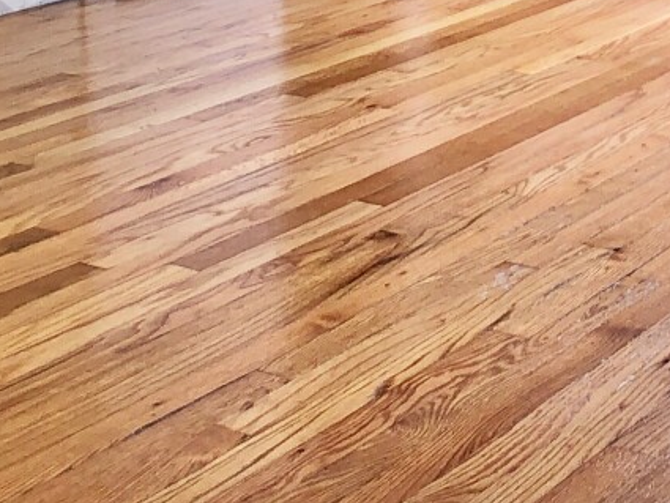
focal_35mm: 135
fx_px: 2614
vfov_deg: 10.6
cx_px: 549
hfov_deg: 14.5
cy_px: -273
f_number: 1.8
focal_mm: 3.99
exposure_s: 1/40
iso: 25
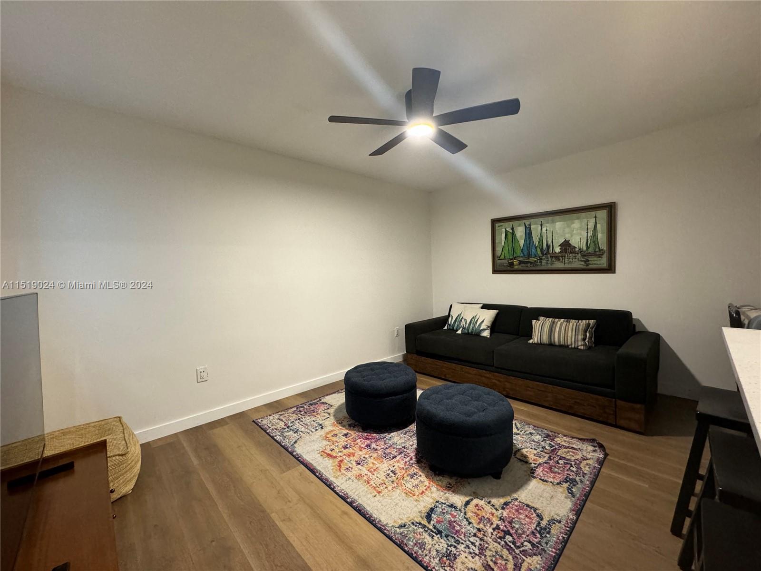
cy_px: 286
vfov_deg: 85.7
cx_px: 380
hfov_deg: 102.1
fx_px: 308
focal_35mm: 14
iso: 400
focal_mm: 2.22
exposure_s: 1/60
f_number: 2.2
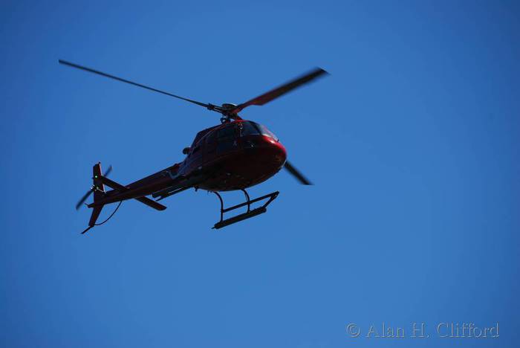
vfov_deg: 4.6
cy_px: 174
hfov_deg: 6.9
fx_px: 4337
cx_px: 260
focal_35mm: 300
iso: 100
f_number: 6.3
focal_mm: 200
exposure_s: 1/800
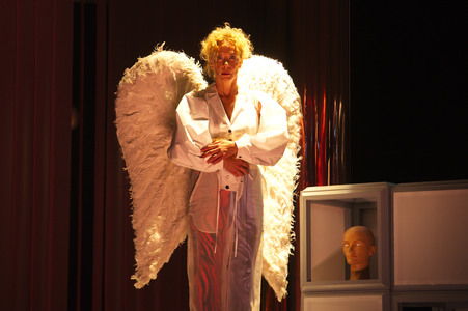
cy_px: 156
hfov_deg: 15.2
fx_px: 1754
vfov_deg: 10.1
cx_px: 234
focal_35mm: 135
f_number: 5
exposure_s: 1/250
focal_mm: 135
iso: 1600
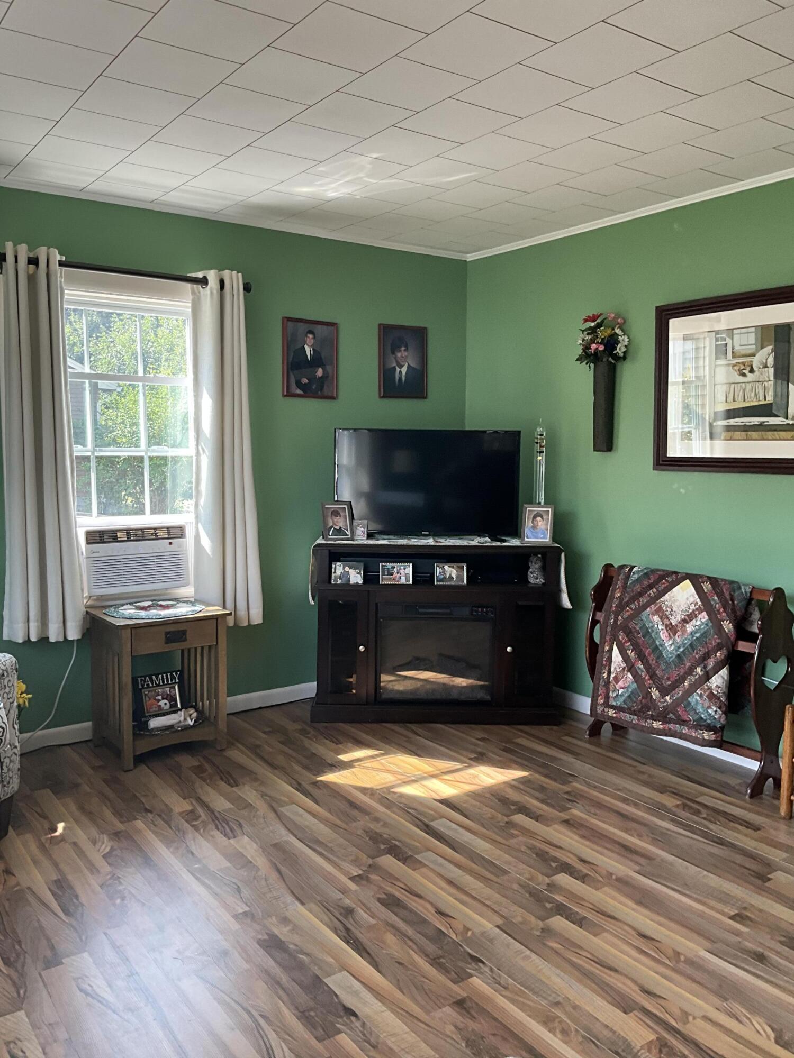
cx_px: 397
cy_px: 529
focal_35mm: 29
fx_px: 887
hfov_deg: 48.2
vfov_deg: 61.7
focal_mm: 3
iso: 64
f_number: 1.8
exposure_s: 1/122
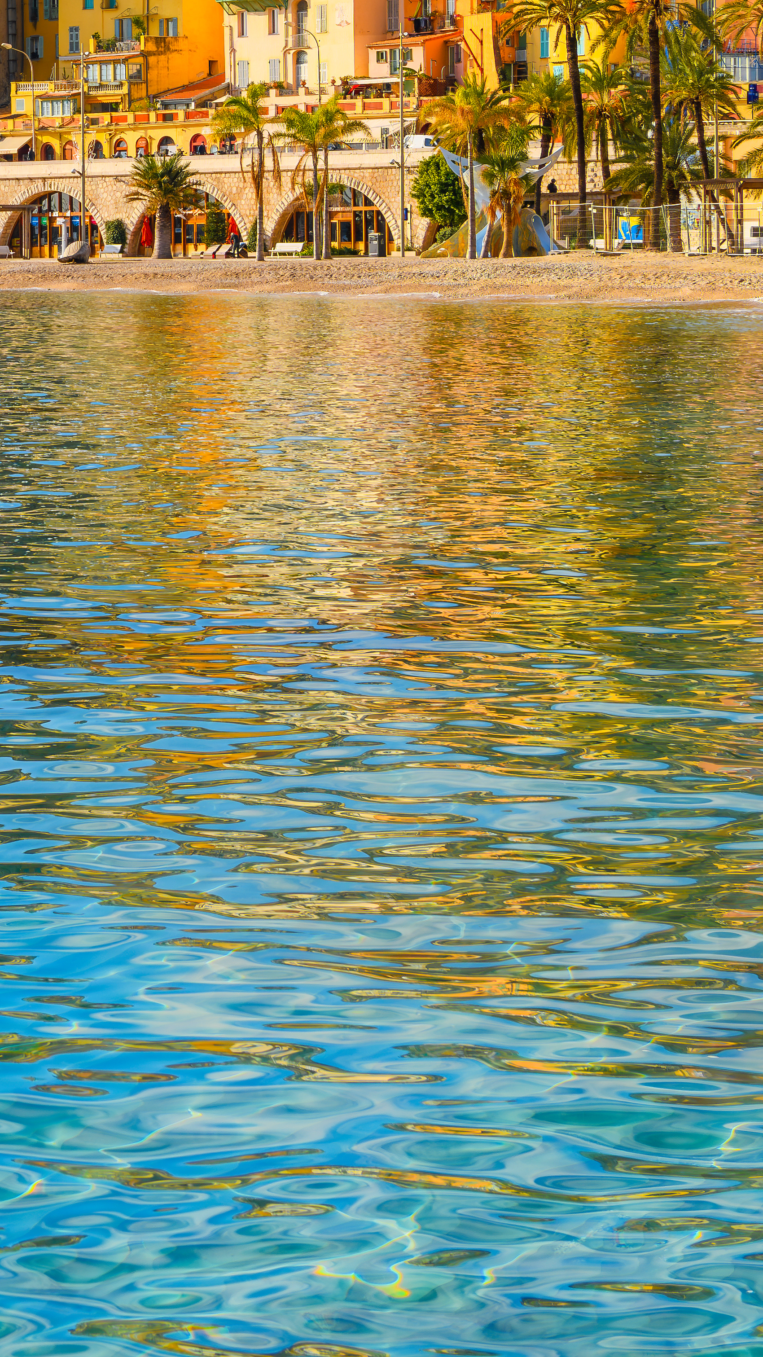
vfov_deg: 20.5
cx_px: -212
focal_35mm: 103
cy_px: 236
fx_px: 3705
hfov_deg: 11.5
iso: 72
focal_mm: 36
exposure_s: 1/200
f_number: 10
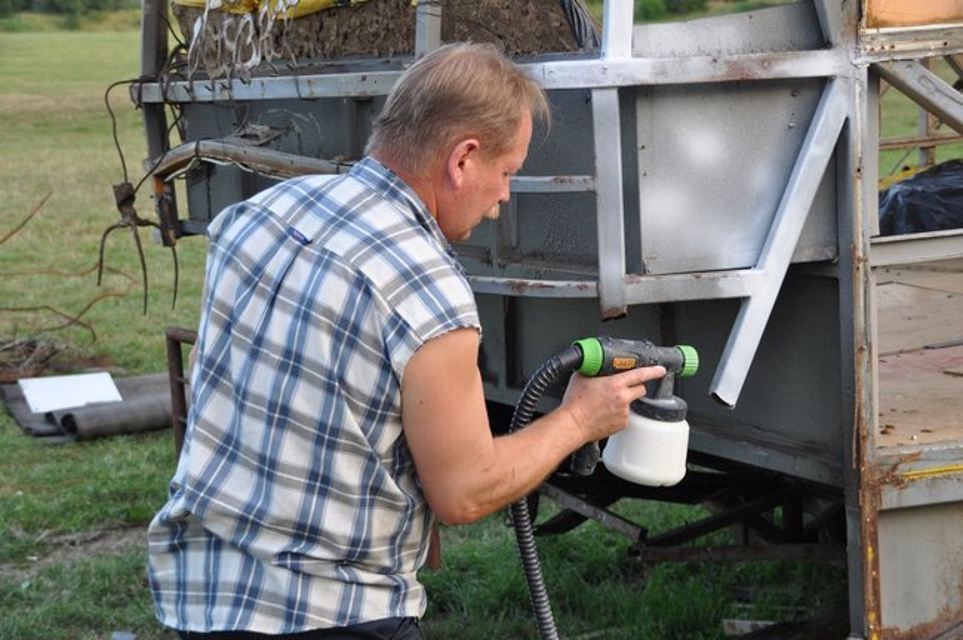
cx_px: 482
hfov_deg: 30.5
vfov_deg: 20.6
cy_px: 320
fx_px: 1764
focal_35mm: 66
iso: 400
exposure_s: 1/100
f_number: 5
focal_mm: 44
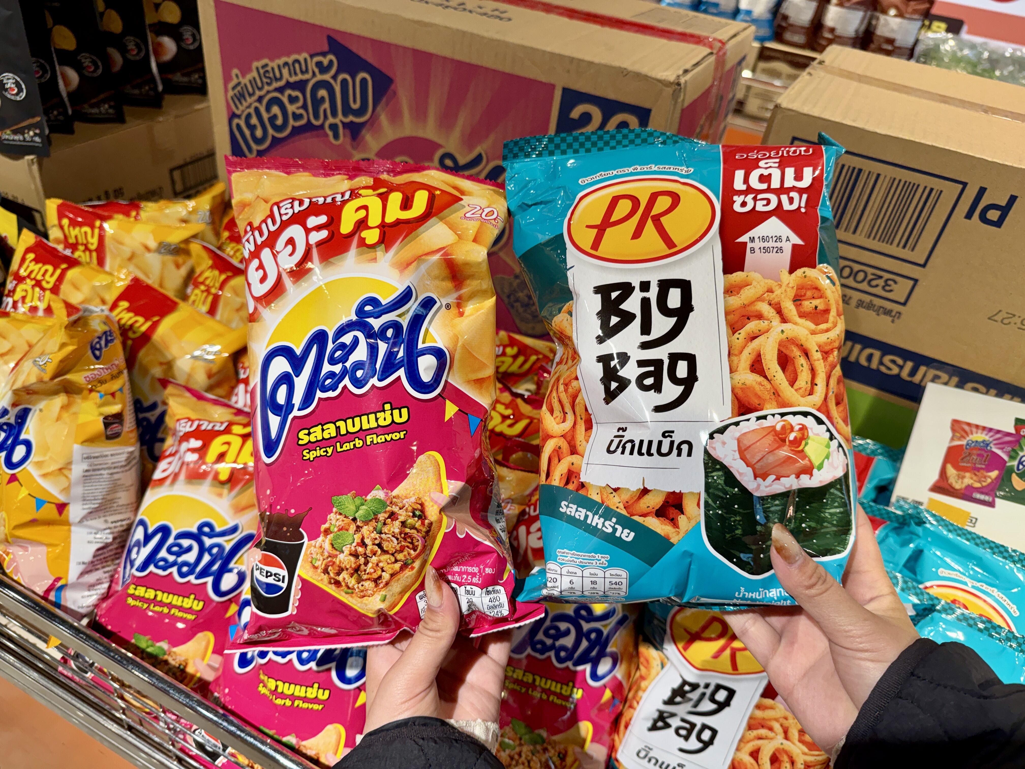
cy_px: 384
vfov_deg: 56.8
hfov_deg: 71.6
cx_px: 512
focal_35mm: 24
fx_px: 711
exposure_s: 1/120
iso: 100
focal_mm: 6.76
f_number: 1.78
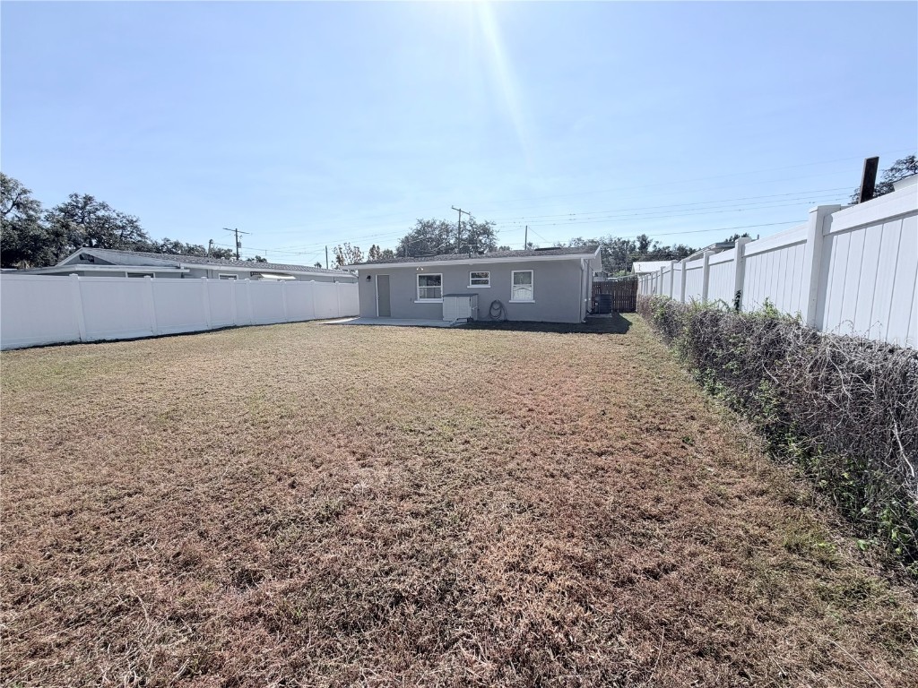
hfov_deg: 102.1
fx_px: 371
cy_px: 344
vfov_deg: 85.7
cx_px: 459
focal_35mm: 14
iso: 20
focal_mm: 2.22
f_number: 2.2
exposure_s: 1/1285
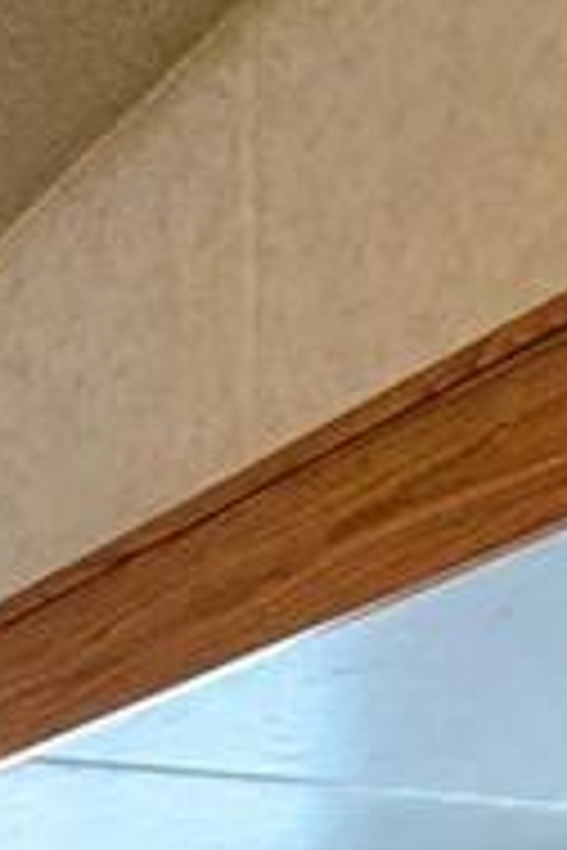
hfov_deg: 11.1
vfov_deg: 19.5
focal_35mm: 86
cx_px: -1062
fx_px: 2032
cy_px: 1394
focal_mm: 2.2
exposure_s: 1/60
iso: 320
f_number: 2.2
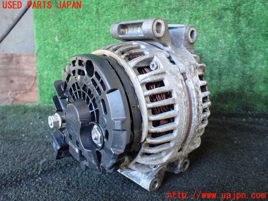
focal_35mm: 30
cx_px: 134
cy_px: 100
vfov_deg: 46.8
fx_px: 232
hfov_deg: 60.0
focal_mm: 5.4
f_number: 2.3
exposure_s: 1/100
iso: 800
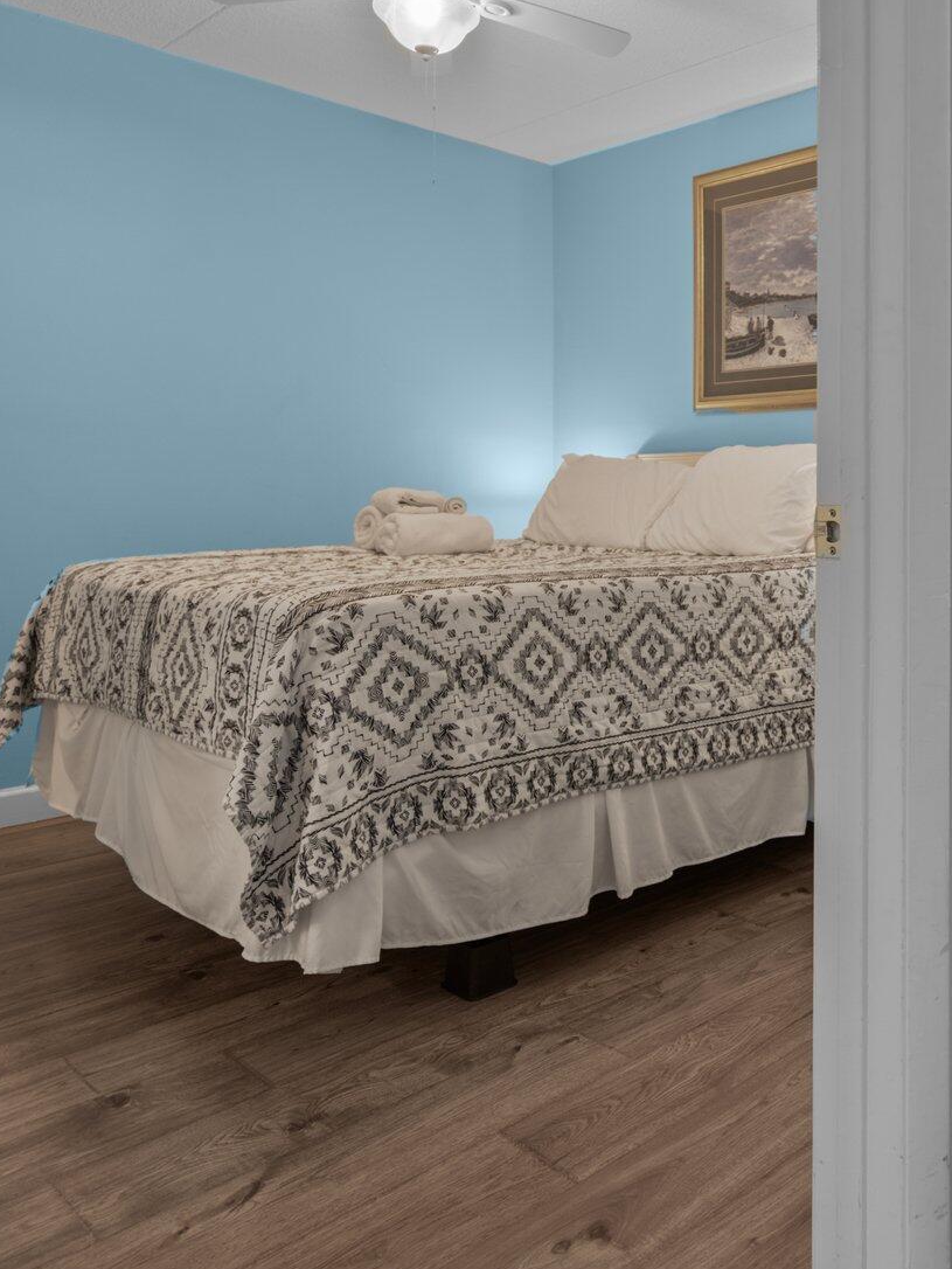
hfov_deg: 45.9
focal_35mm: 29
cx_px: 757
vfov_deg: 60.8
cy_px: 476
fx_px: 1063
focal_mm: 16
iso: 250
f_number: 4
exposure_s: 1/2.5
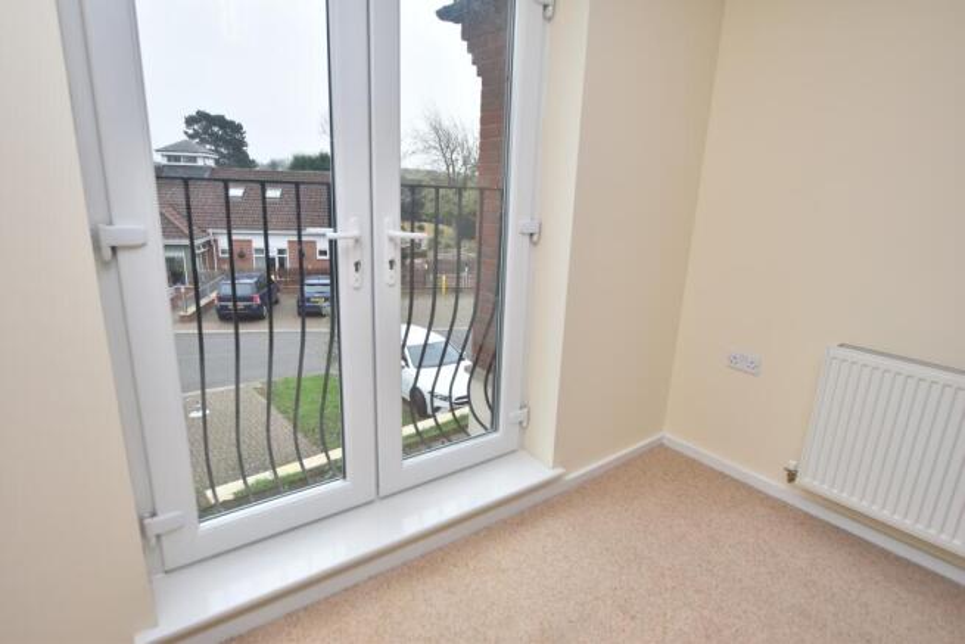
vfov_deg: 67.4
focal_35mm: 18
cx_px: 482
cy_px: 322
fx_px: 483
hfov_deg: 90.0
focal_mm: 12
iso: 100
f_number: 4.5
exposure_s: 1/80
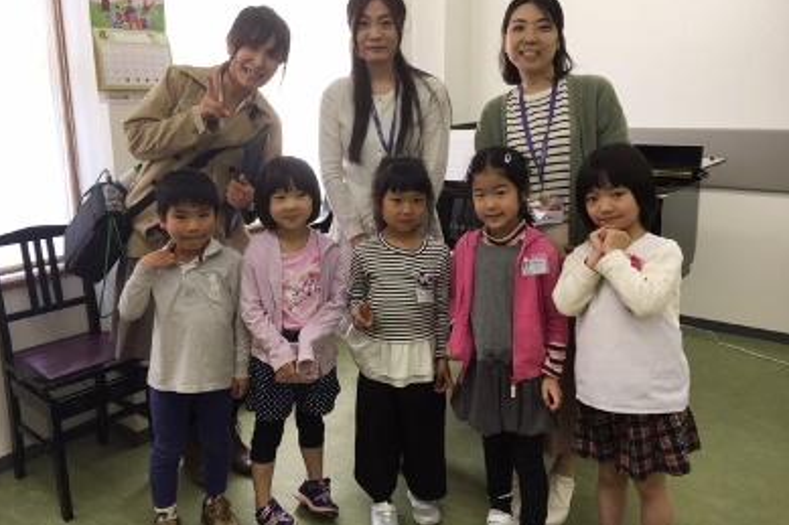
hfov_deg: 60.3
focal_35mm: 31
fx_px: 679
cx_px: 387
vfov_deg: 42.2
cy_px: 227
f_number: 2.2
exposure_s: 1/100
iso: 40
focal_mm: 4.2
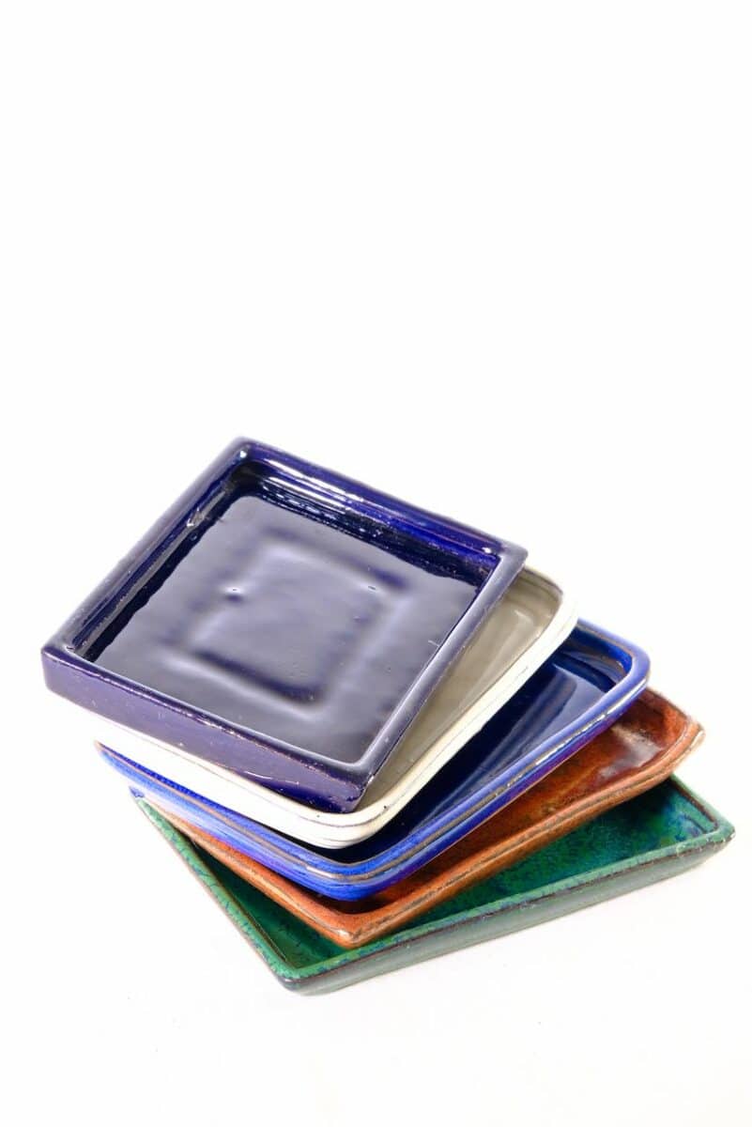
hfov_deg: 15.4
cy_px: 564
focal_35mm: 89
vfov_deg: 22.9
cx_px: 376
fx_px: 2786
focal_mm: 59.6
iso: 500
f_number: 10
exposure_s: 1/10
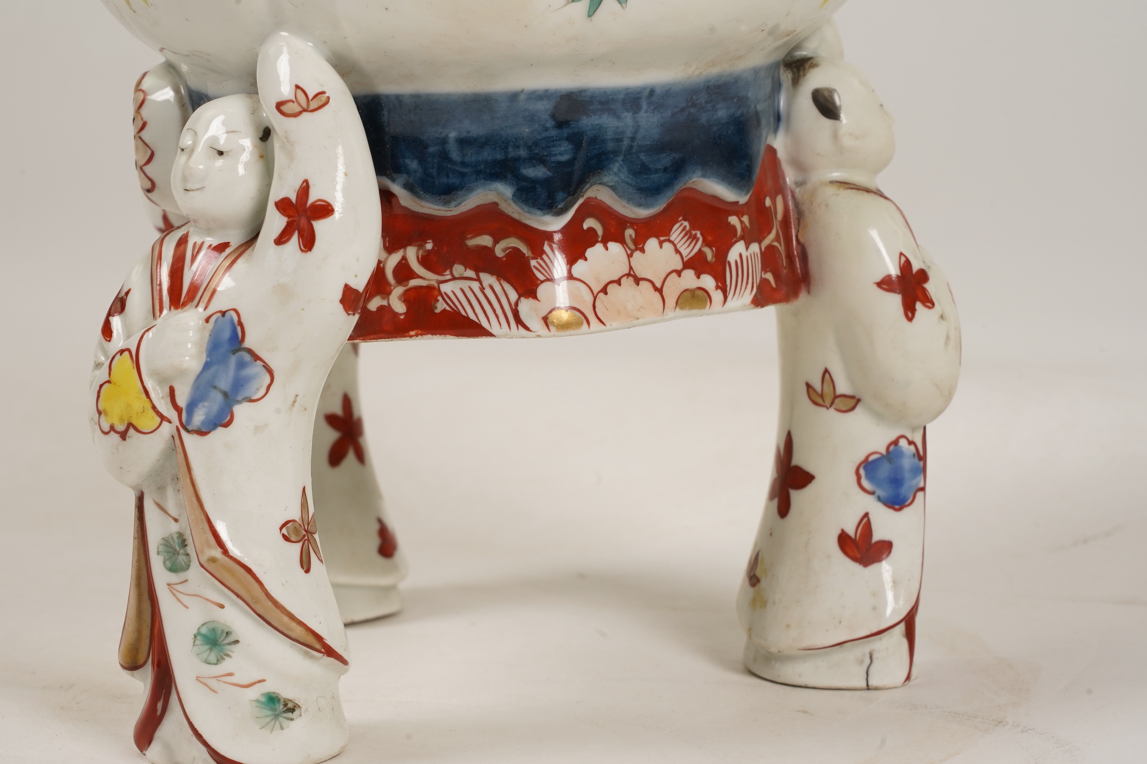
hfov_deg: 17.5
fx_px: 3727
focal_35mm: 117
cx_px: 512
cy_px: 409
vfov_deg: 11.7
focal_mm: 105
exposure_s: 1/125
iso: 500
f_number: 16
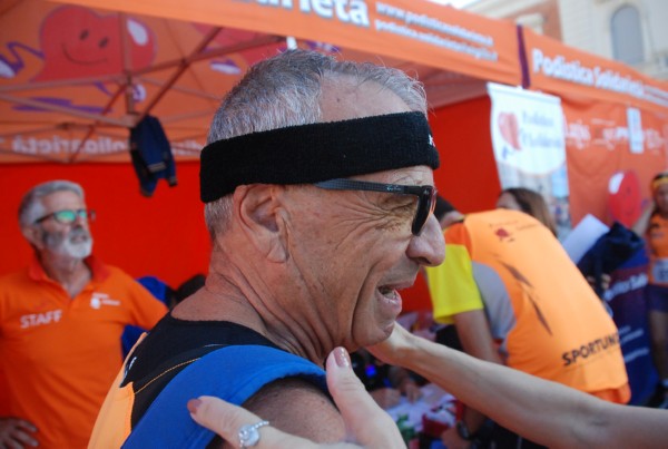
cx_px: 334
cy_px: 224
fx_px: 558
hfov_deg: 61.8
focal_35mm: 30
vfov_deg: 43.8
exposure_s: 1/1000
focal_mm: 20
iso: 1000
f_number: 4
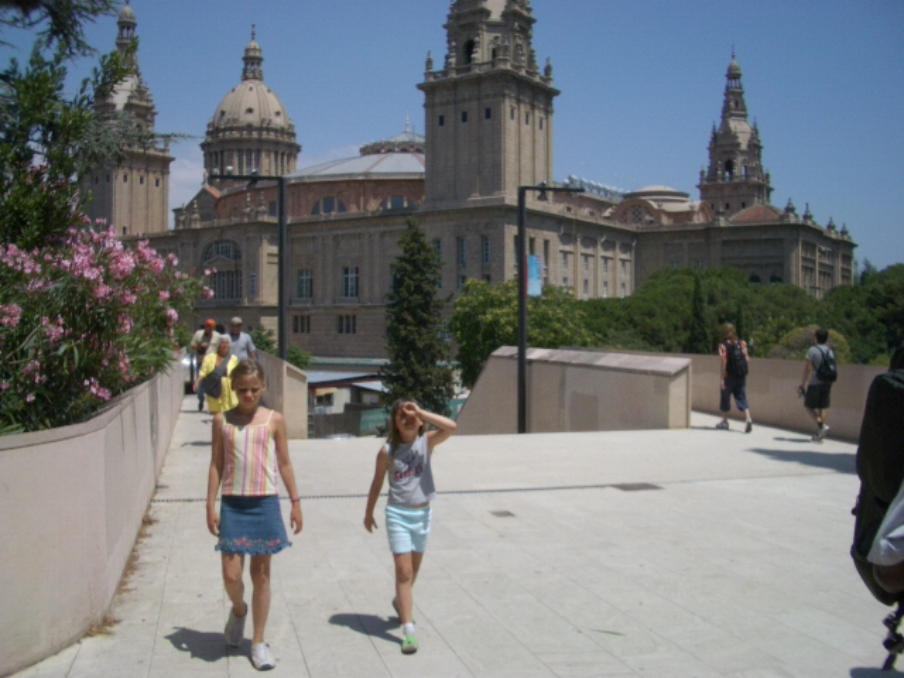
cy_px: 339
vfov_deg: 40.7
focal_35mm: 35
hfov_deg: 52.6
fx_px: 914
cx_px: 452
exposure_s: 1/1000
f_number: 4.3
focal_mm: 5.8
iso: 50
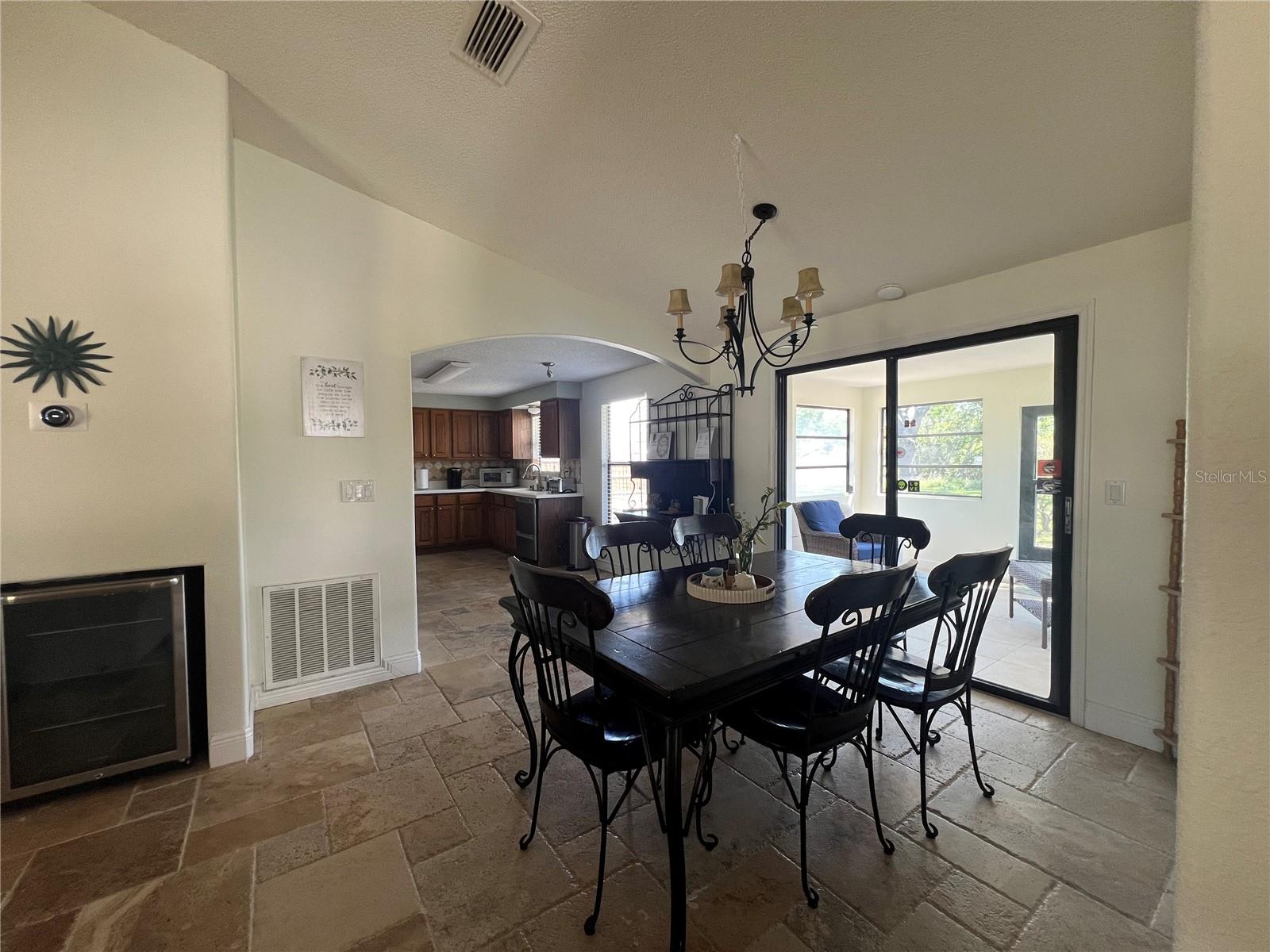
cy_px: 476
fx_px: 477
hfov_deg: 106.2
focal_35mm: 13
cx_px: 635
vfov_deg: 89.9
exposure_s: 1/99
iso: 160
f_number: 1.8
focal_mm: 1.57
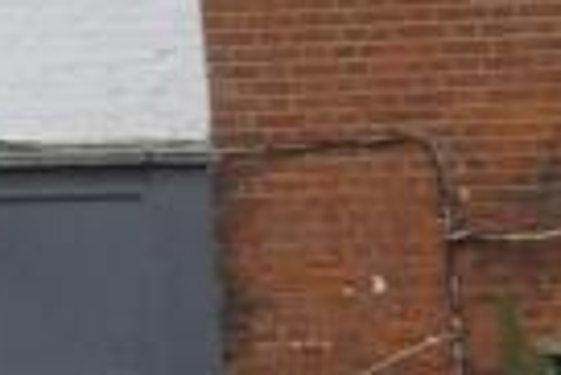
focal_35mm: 227
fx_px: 3541
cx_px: -1378
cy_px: 111
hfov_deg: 7.4
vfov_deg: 6.1
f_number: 3.3
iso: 160
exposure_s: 1/250
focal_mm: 5.2
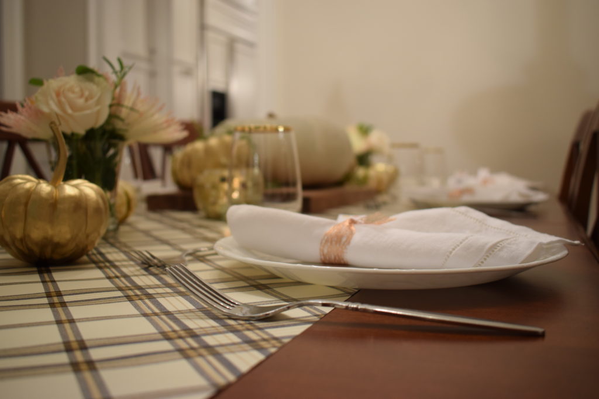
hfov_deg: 51.3
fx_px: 624
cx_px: 300
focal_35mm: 38
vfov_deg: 35.5
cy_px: 200
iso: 560
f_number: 4
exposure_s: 1/40
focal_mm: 25
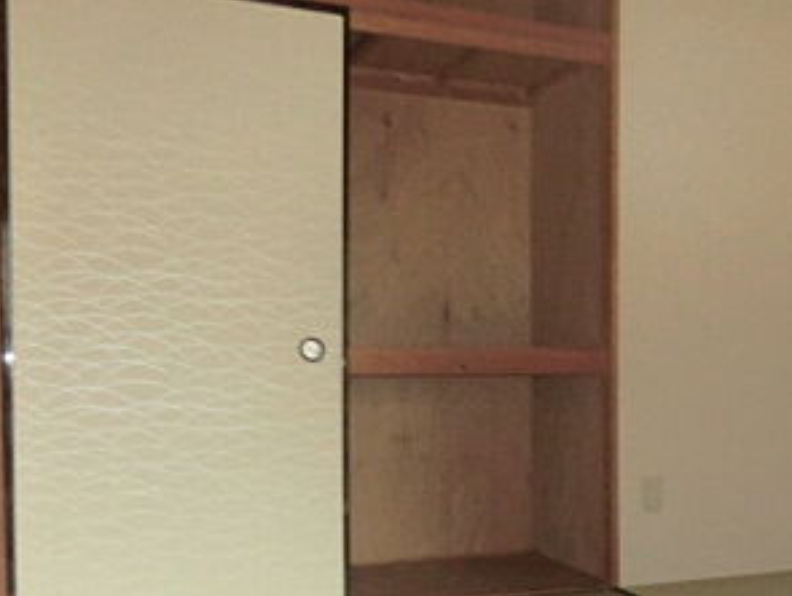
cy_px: 430
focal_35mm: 52
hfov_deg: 32.7
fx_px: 1191
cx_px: 851
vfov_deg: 27.8
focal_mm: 4.3
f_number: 3.2
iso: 400
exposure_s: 1/25
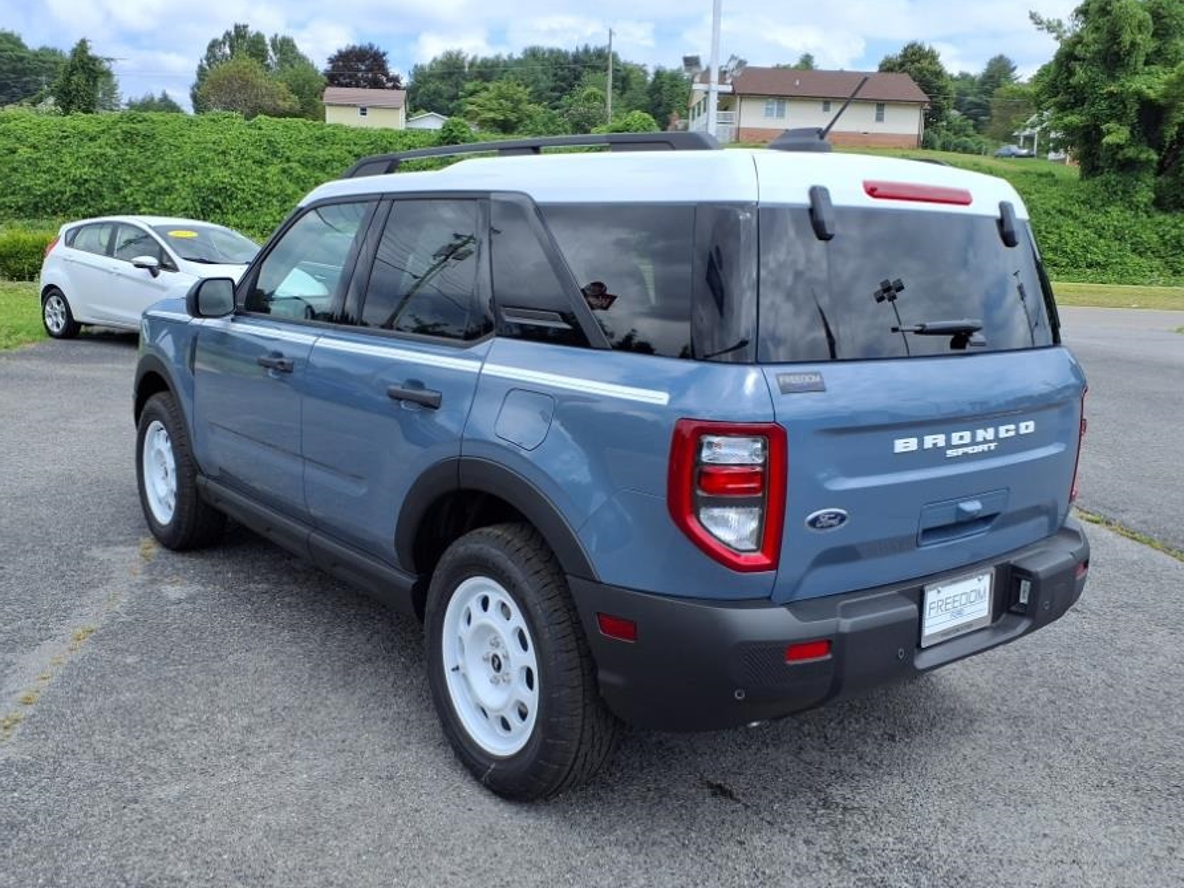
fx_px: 1060
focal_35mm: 31
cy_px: 442
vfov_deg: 45.4
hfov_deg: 58.3
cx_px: 569
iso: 40
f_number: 1.9
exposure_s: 1/1429
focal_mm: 3.58
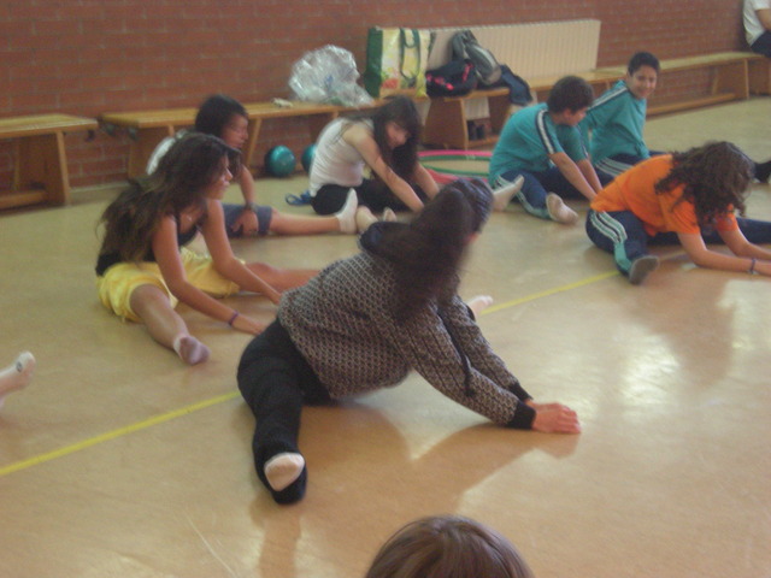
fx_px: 1648
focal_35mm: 74
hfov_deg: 26.3
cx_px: 386
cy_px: 289
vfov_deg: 19.9
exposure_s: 1/8
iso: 369
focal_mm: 12.3
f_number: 4.6
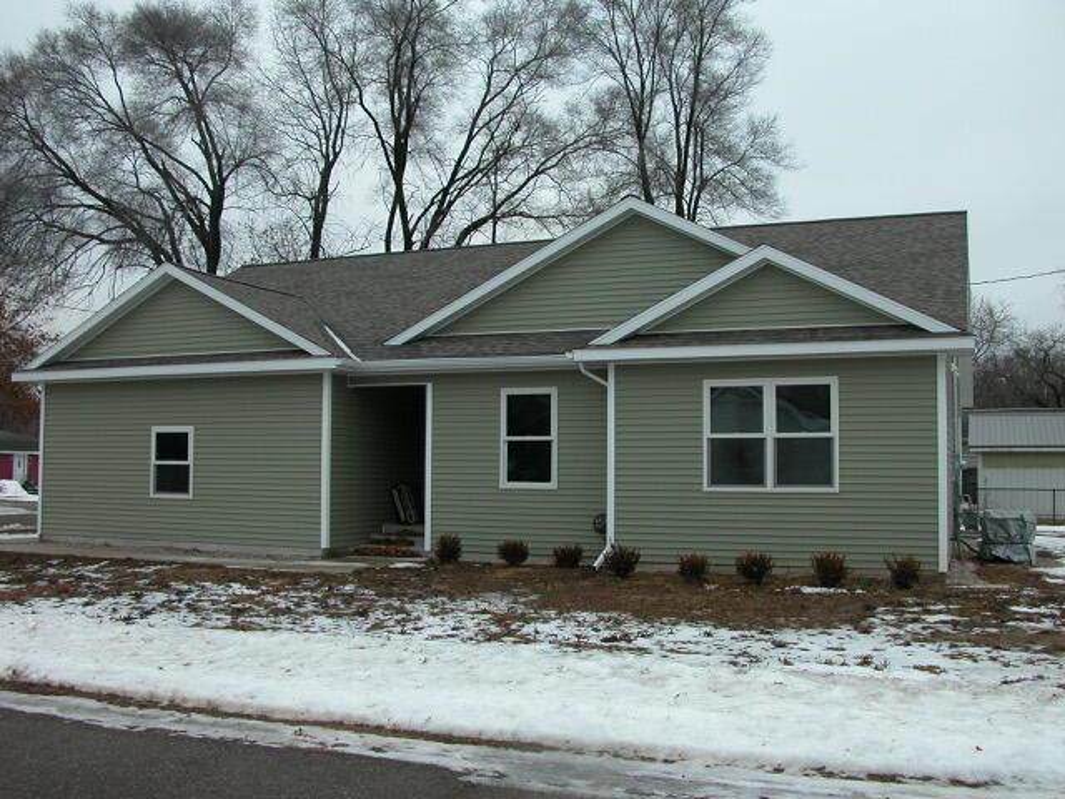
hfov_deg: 54.0
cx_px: 532
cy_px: 400
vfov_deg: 41.8
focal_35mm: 34
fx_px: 1046
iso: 100
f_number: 3.5
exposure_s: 1/77.1
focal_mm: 8.9
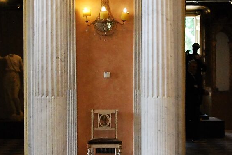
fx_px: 658
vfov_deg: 13.4
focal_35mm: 102
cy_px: 58
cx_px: 102
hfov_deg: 20.0
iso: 800
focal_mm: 16
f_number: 5
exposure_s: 1/60
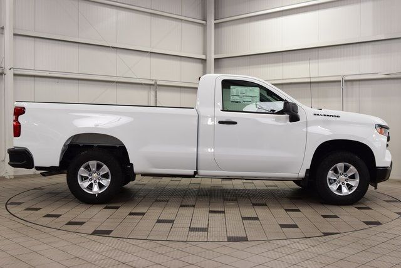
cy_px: 134
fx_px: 485
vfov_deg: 30.9
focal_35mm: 44
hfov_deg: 45.0
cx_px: 200
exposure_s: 1/30
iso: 400
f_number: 7.1
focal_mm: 29
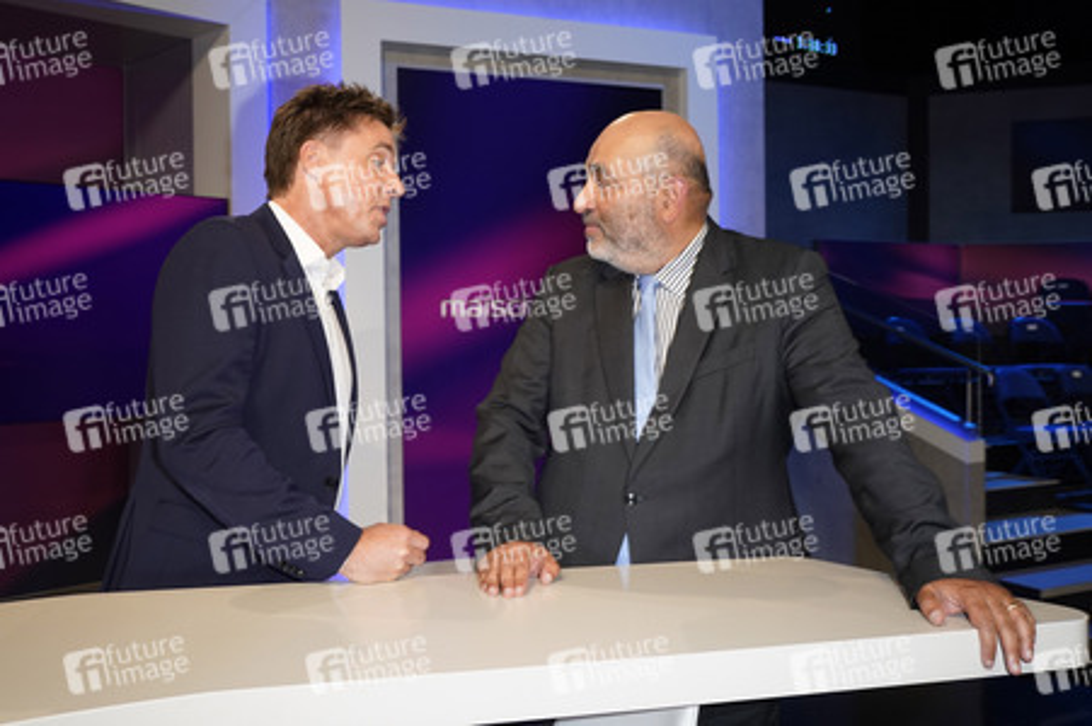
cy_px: 363
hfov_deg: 65.5
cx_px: 546
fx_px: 849
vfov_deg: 46.3
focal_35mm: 28
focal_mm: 28
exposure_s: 1/160
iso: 2000
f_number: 5.6
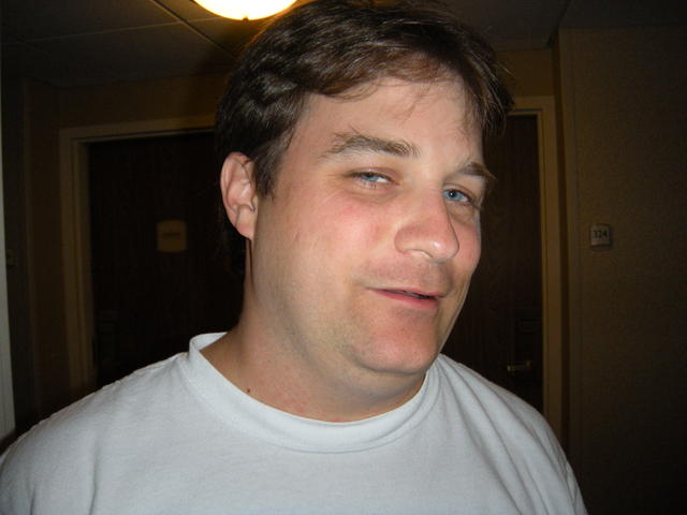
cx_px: 344
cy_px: 258
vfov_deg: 40.7
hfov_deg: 52.6
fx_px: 695
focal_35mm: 35
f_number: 3.8
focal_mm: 5.9
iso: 200
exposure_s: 1/60
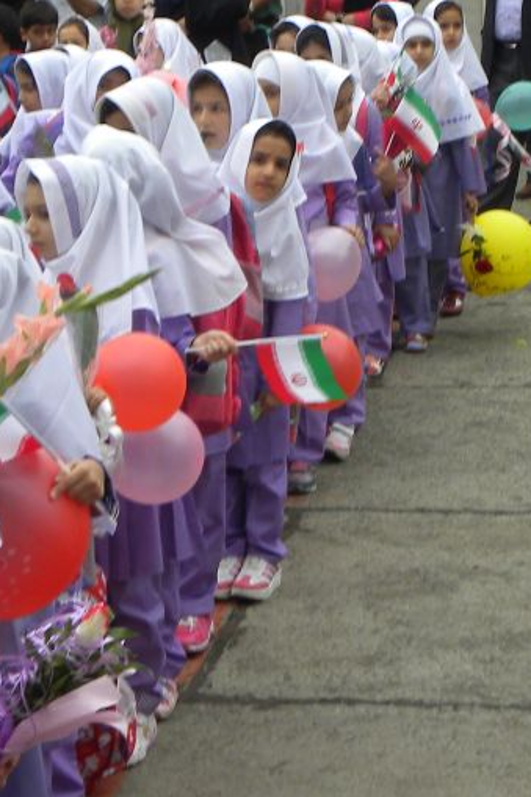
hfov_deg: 19.3
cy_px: 442
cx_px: -80
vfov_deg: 30.1
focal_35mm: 67
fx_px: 1483
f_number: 4
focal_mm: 7.3
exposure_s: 1/112
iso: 64
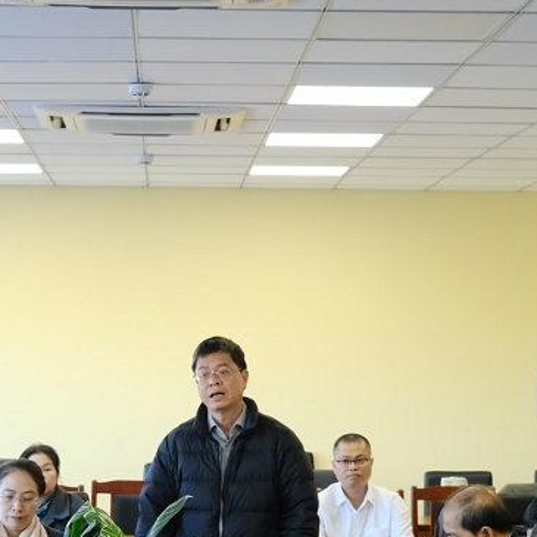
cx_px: 166
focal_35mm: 107
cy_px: 338
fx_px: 1878
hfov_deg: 16.2
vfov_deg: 16.3
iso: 2000
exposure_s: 1/160
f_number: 4.5
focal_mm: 34.2
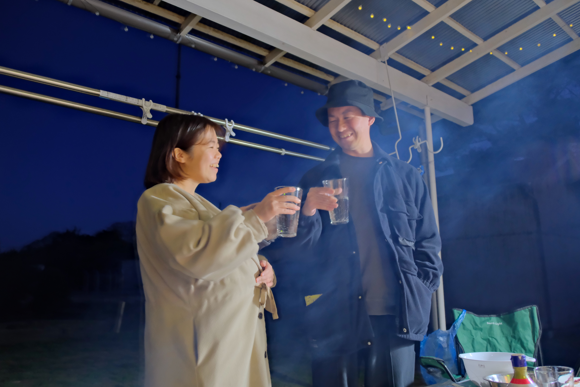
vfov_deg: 47.9
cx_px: 290
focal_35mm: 27
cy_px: 194
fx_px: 435
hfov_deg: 67.4
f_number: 3.5
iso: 3200
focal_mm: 18
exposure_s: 1/26
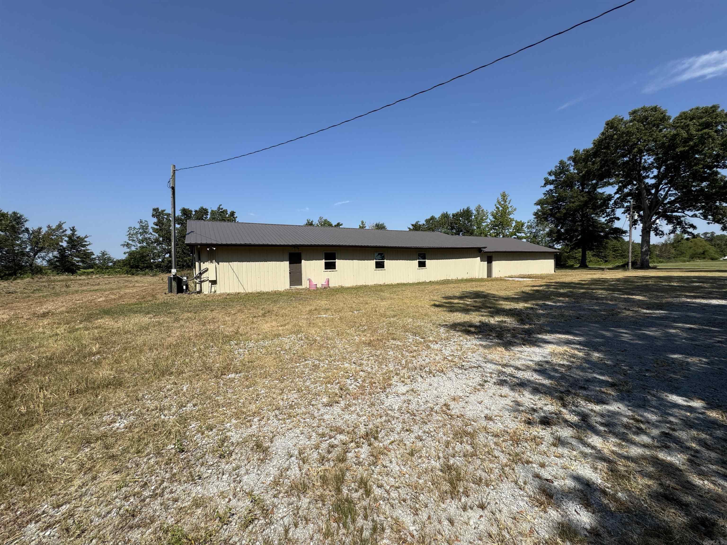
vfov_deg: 85.7
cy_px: 272
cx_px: 364
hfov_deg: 102.1
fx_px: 294
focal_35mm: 14
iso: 40
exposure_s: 1/2342
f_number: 2.2
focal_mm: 2.22
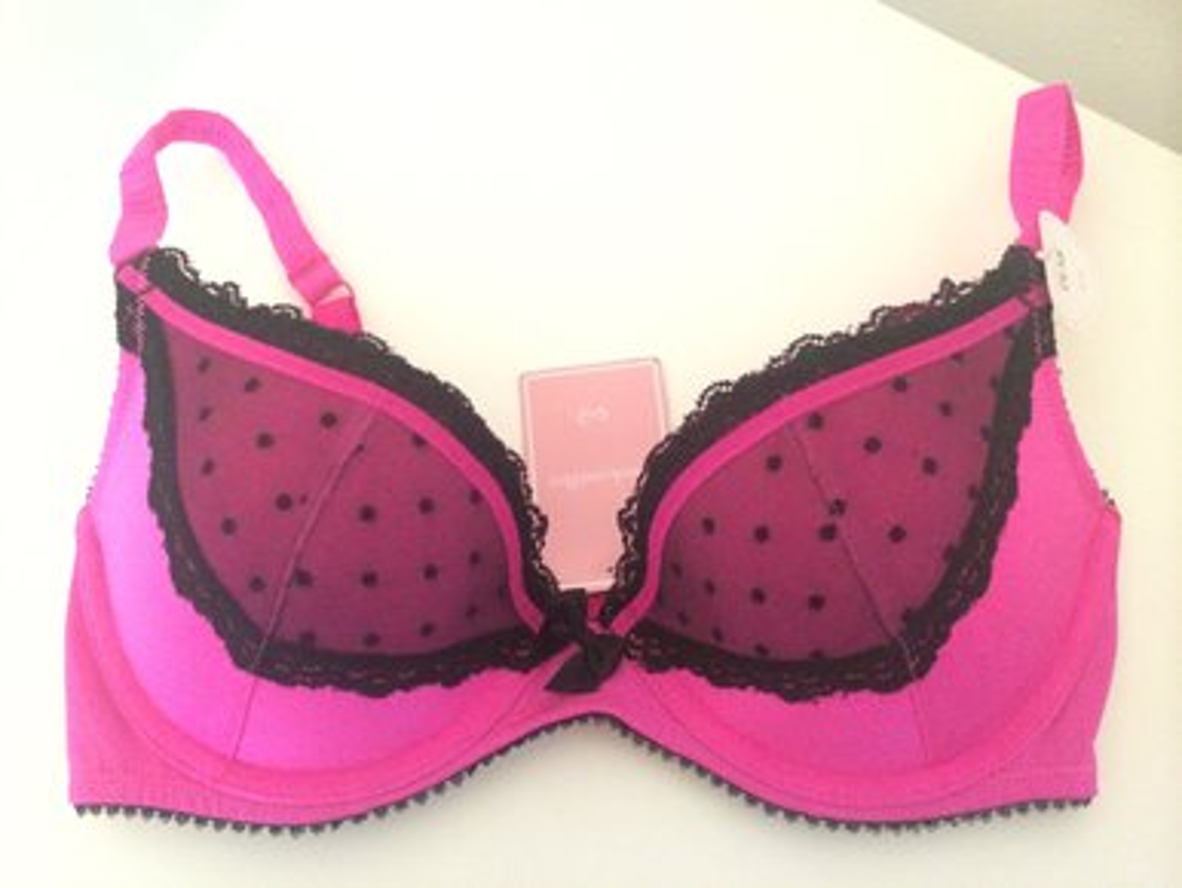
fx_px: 1025
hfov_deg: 59.9
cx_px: 591
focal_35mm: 30
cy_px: 444
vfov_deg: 46.8
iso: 1250
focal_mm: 4.12
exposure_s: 1/15
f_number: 2.2
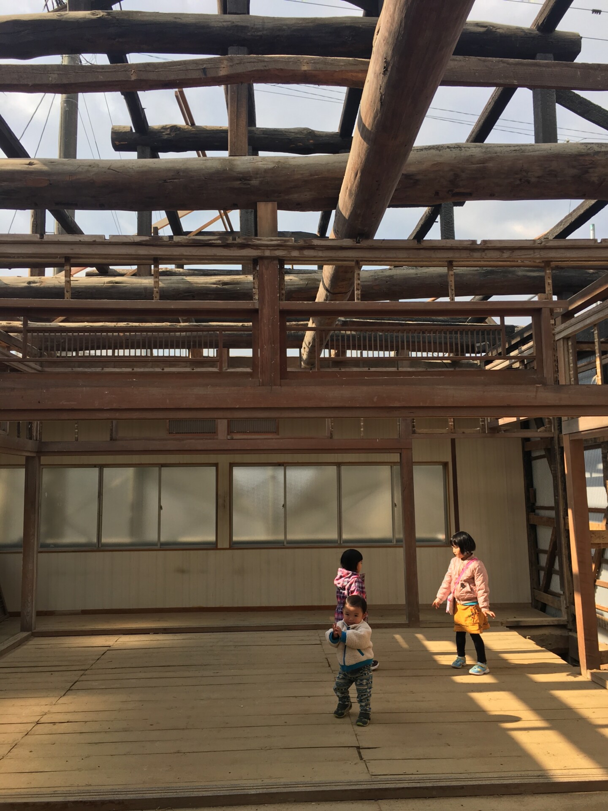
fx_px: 679
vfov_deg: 61.7
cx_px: 304
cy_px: 406
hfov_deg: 48.2
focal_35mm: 29
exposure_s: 1/635
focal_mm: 4.15
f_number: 2.2
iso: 25
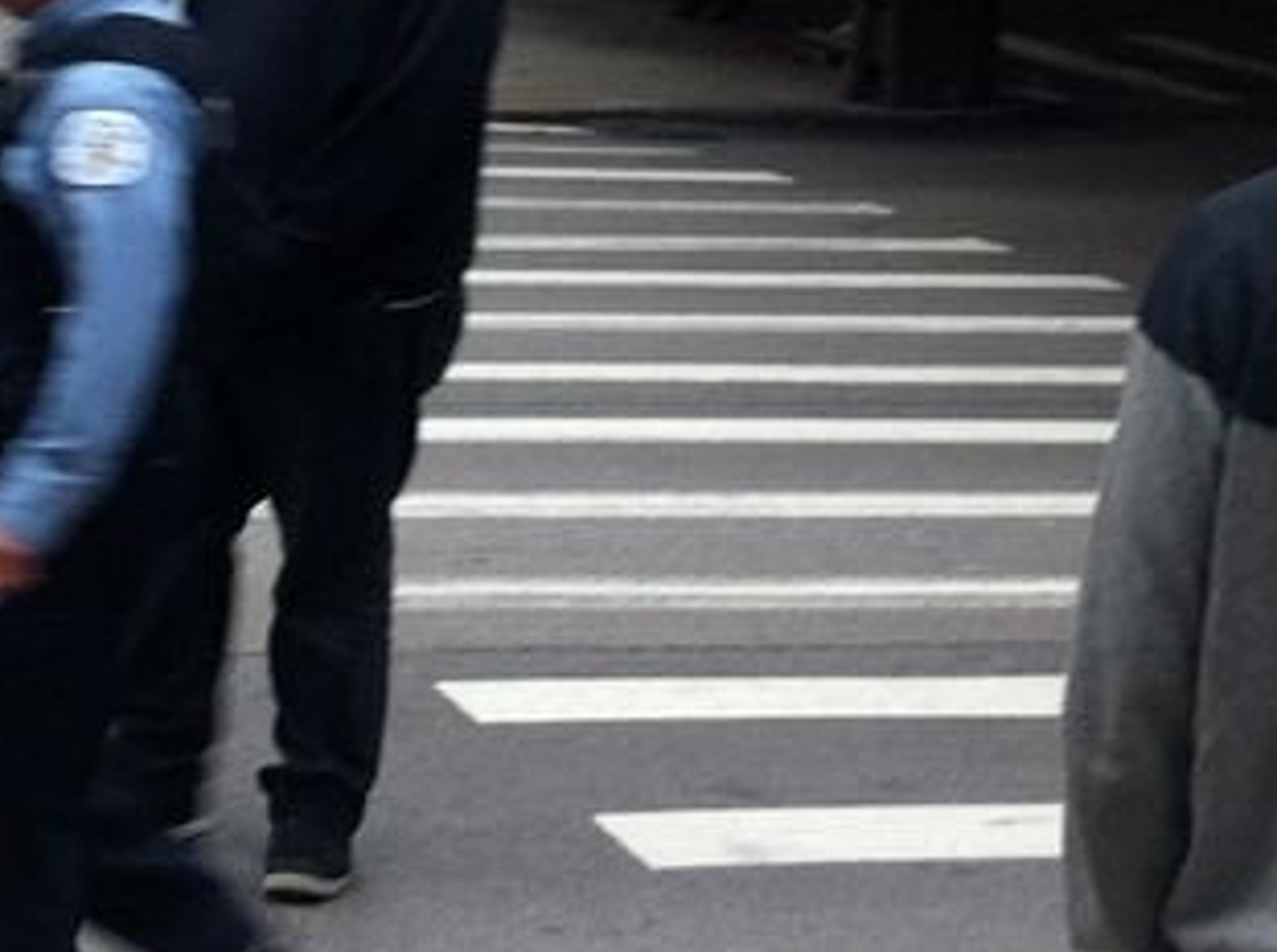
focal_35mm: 135
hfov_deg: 14.6
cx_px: 497
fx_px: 4971
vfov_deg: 10.3
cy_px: -771
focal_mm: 3.85
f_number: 2.8
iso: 100
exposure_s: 1/60
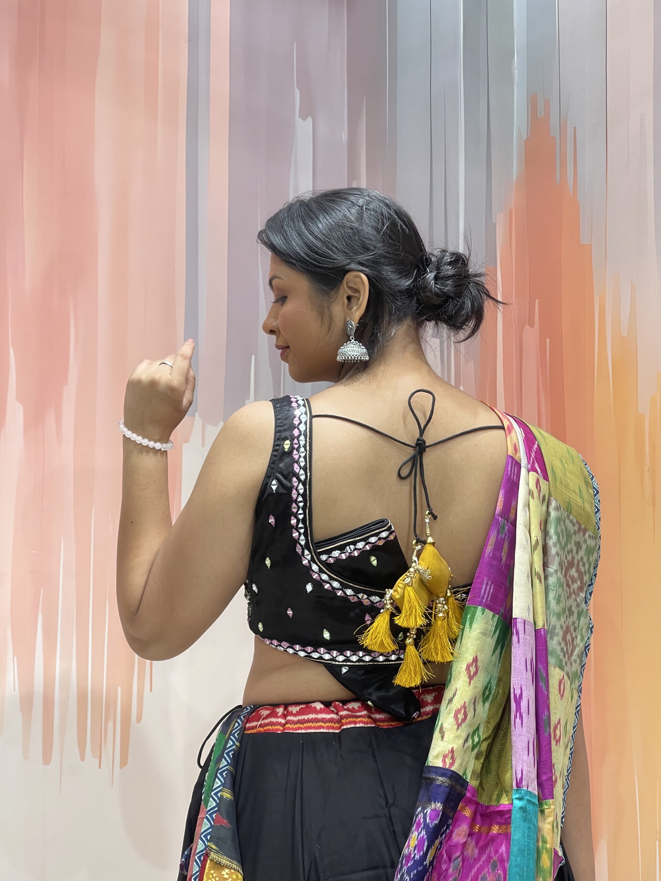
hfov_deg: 22.9
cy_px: 440
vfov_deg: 30.3
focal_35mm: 64
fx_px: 1629
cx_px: 330
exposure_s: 1/100
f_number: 2.2
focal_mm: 7.5
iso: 40
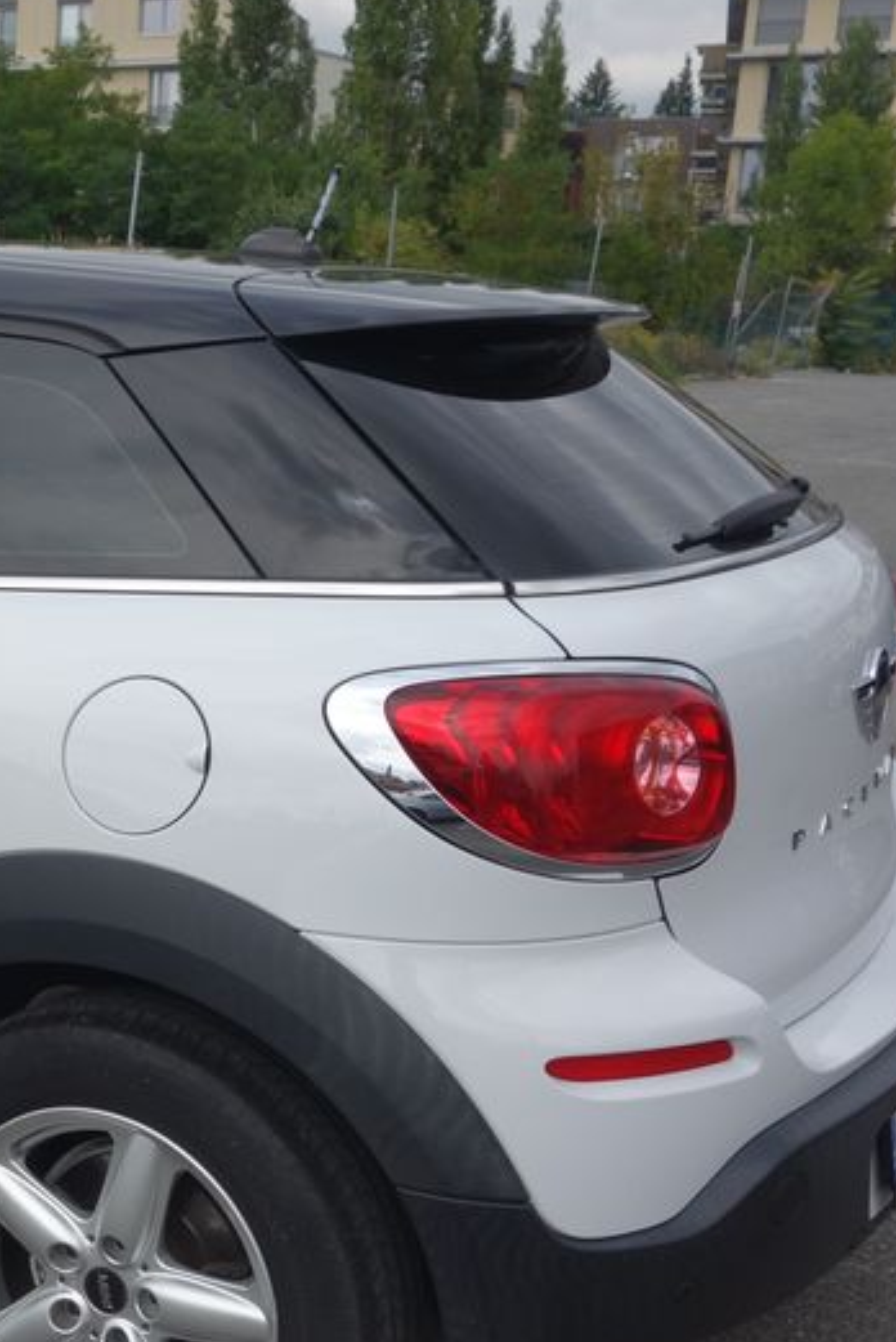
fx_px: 2050
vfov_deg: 36.2
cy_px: 761
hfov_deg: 23.1
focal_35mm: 55
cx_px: -98
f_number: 5.6
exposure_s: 1/400
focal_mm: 10.4
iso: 125
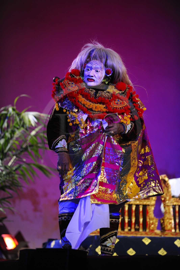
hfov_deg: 8.9
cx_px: 90
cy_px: 135
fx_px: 1163
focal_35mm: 155
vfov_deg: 13.3
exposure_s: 1/200
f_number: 2.8
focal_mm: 155
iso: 800
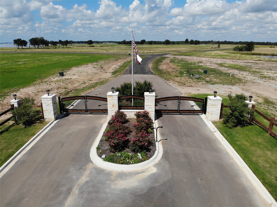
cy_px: 104
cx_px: 138
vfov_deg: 56.8
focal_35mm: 24
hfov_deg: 71.6
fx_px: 192
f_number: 2.8
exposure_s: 1/1579
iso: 100
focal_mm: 4.5
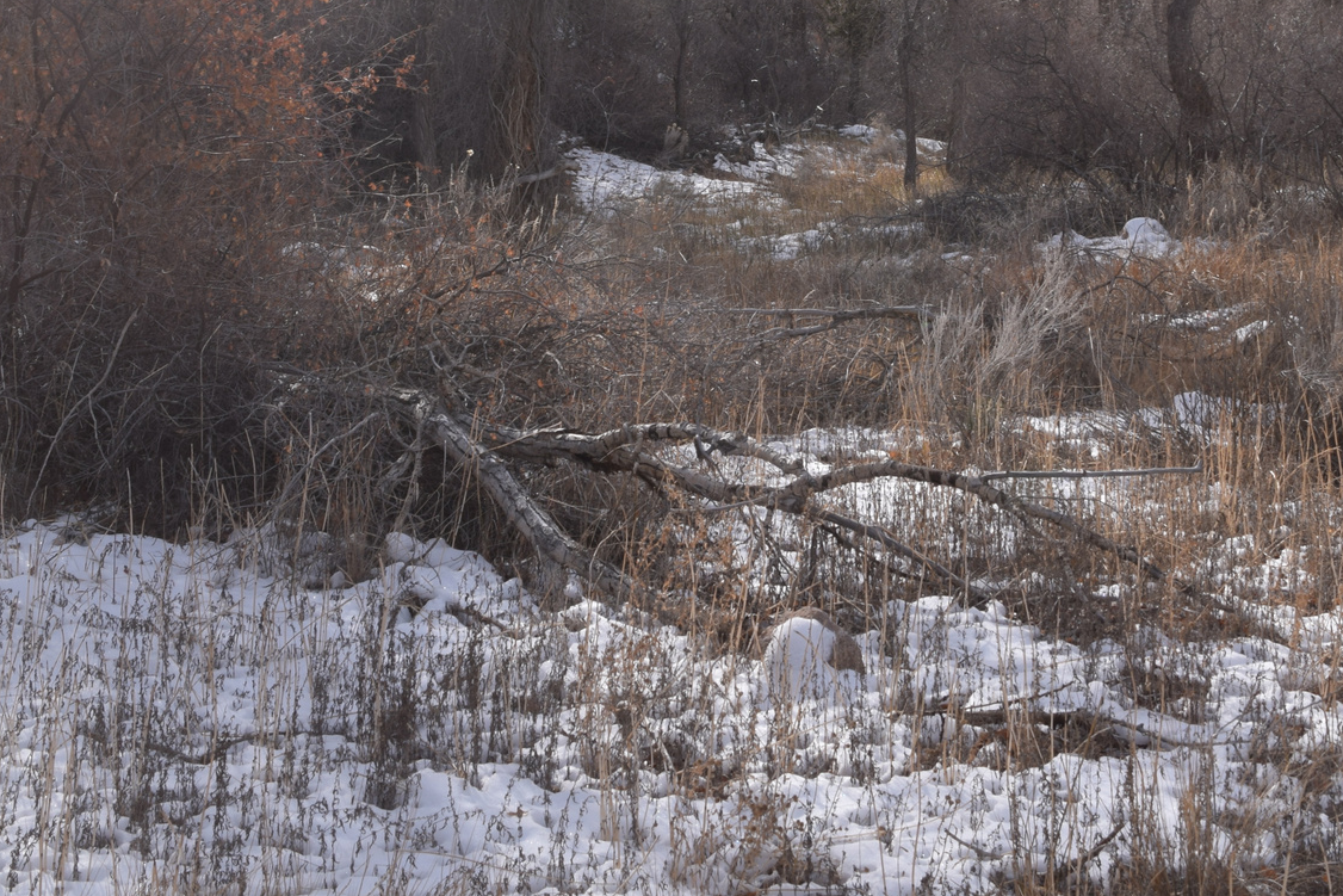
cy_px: 83
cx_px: 747
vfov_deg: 22.1
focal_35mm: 60
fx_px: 2238
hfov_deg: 33.4
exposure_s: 1/200
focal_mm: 22
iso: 100
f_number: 10
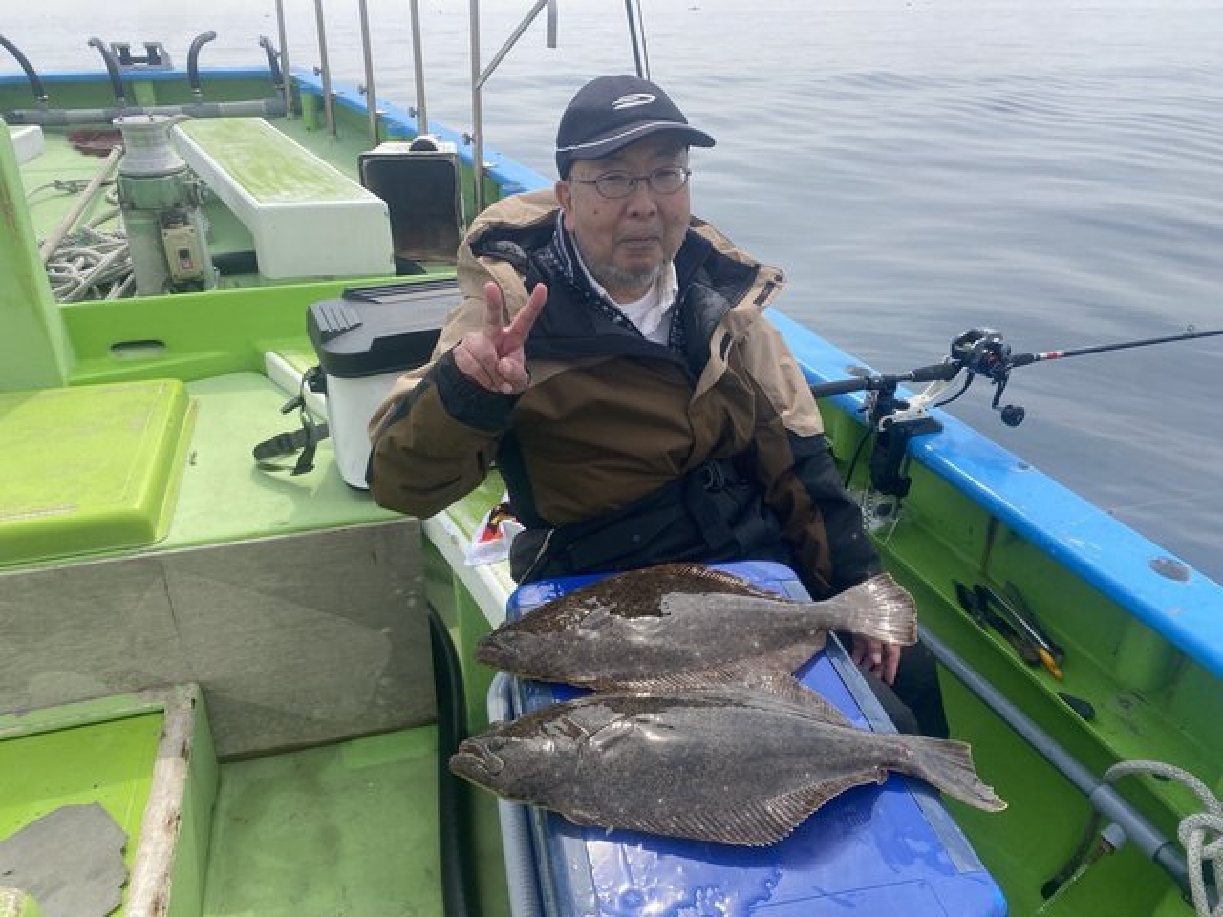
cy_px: 458
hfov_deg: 67.3
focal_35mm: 26
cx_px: 612
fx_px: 919
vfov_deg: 53.1
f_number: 1.8
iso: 32
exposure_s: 1/2183
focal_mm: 4.25
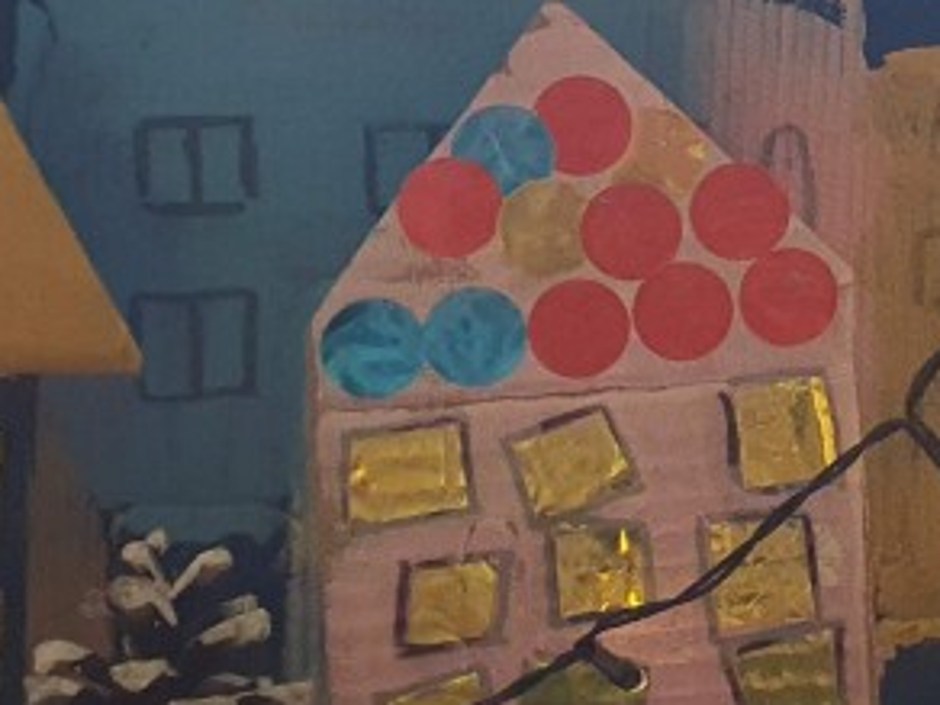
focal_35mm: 95
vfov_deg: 15.4
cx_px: 993
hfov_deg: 19.9
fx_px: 2580
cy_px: 103
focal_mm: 4.32
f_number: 2.4
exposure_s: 1/100
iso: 320
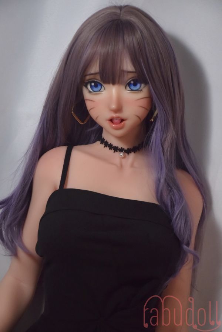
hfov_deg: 12.2
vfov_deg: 18.2
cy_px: 166
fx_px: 1041
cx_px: 111
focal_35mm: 112
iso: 1600
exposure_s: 1/350
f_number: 6.7
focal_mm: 75
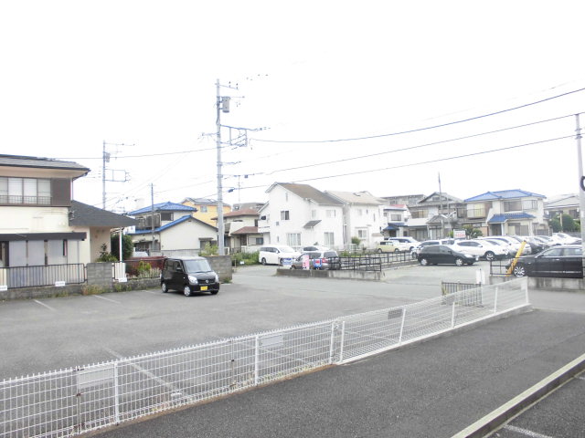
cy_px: 219
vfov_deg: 53.1
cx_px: 292
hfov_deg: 67.3
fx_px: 439
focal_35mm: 26
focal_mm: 4.6
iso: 100
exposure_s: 1/100
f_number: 3.5
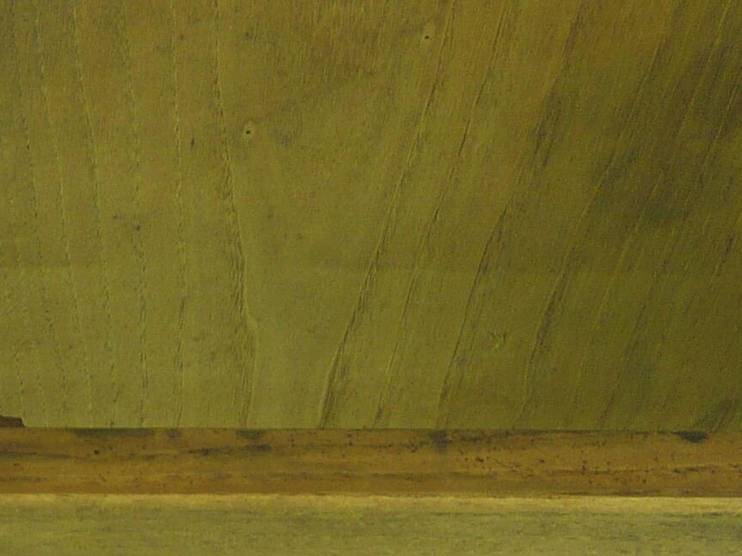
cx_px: -175
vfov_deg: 13.1
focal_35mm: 113
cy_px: 424
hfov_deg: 16.6
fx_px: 2422
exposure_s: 1/80
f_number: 3
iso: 100
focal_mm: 5.2
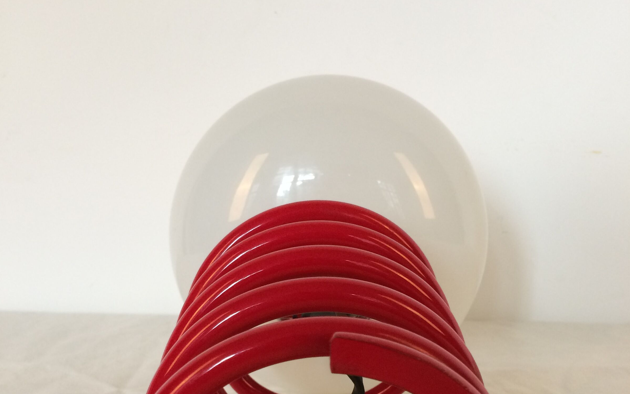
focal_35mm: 42
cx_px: 318
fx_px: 721
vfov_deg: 29.2
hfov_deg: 47.2
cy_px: 358
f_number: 2.2
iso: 80
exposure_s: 1/33
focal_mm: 4.15
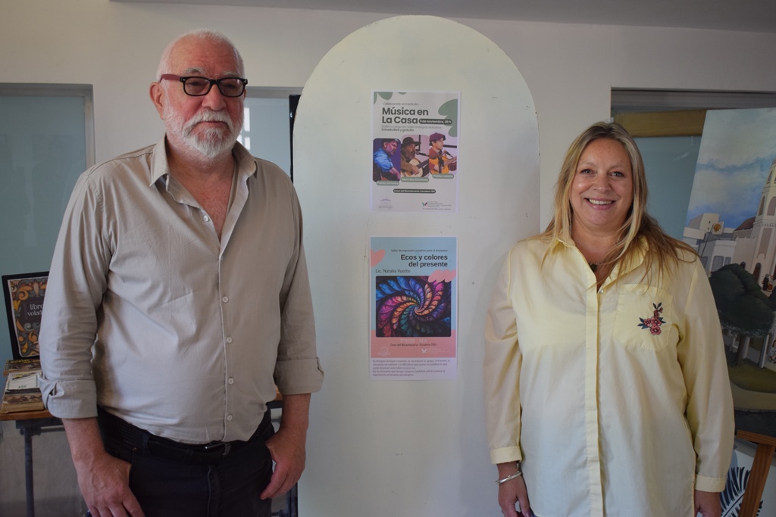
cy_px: 258
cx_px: 388
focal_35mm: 45
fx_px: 970
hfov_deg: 43.6
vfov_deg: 29.9
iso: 720
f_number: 4.2
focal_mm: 30
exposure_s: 1/60
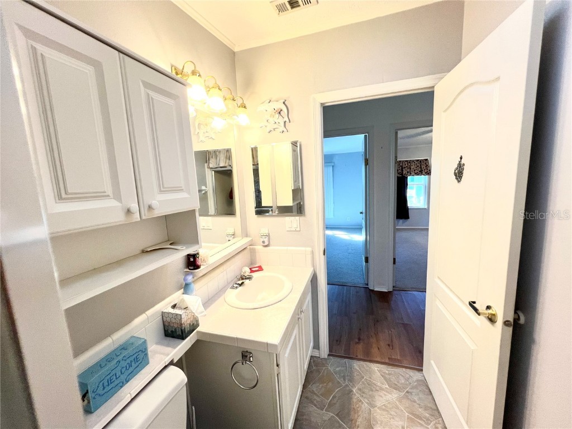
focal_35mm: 13
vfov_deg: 89.9
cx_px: 286
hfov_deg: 106.2
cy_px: 214
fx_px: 215
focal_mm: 1.57
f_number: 1.8
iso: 125
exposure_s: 1/120
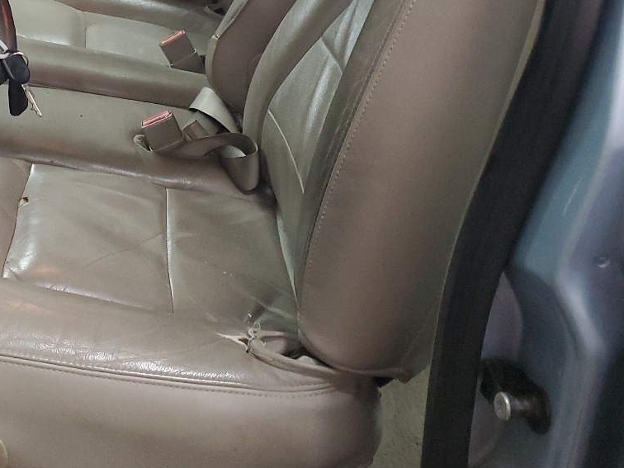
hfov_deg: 33.3
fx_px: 991
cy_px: 47
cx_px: 76
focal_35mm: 55
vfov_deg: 25.7
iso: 299
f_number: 1.5
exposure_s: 1/40
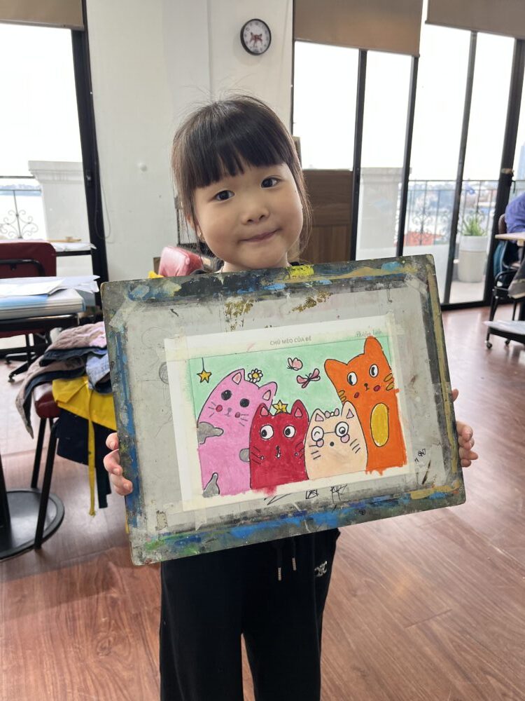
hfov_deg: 53.1
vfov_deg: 67.3
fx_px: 526
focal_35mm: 26
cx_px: 262
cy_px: 350
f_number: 1.6
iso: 100
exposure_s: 1/100
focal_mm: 5.1
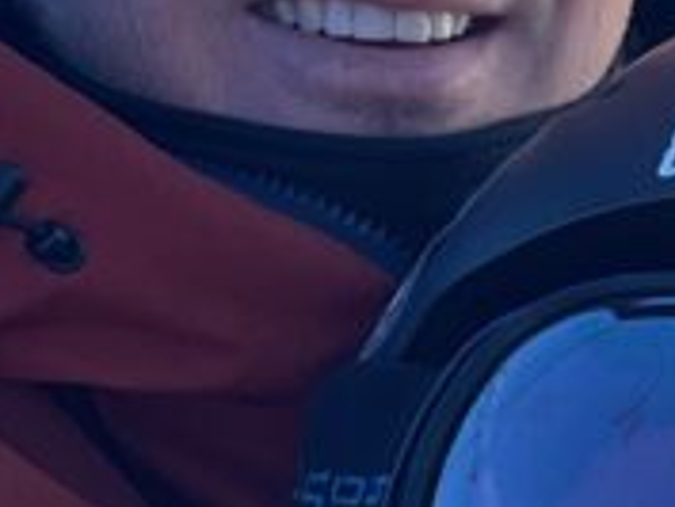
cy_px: -80
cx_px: 538
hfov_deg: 14.7
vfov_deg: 11.0
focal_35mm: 133
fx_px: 2595
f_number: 2.2
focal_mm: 2.71
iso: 25
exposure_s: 1/148
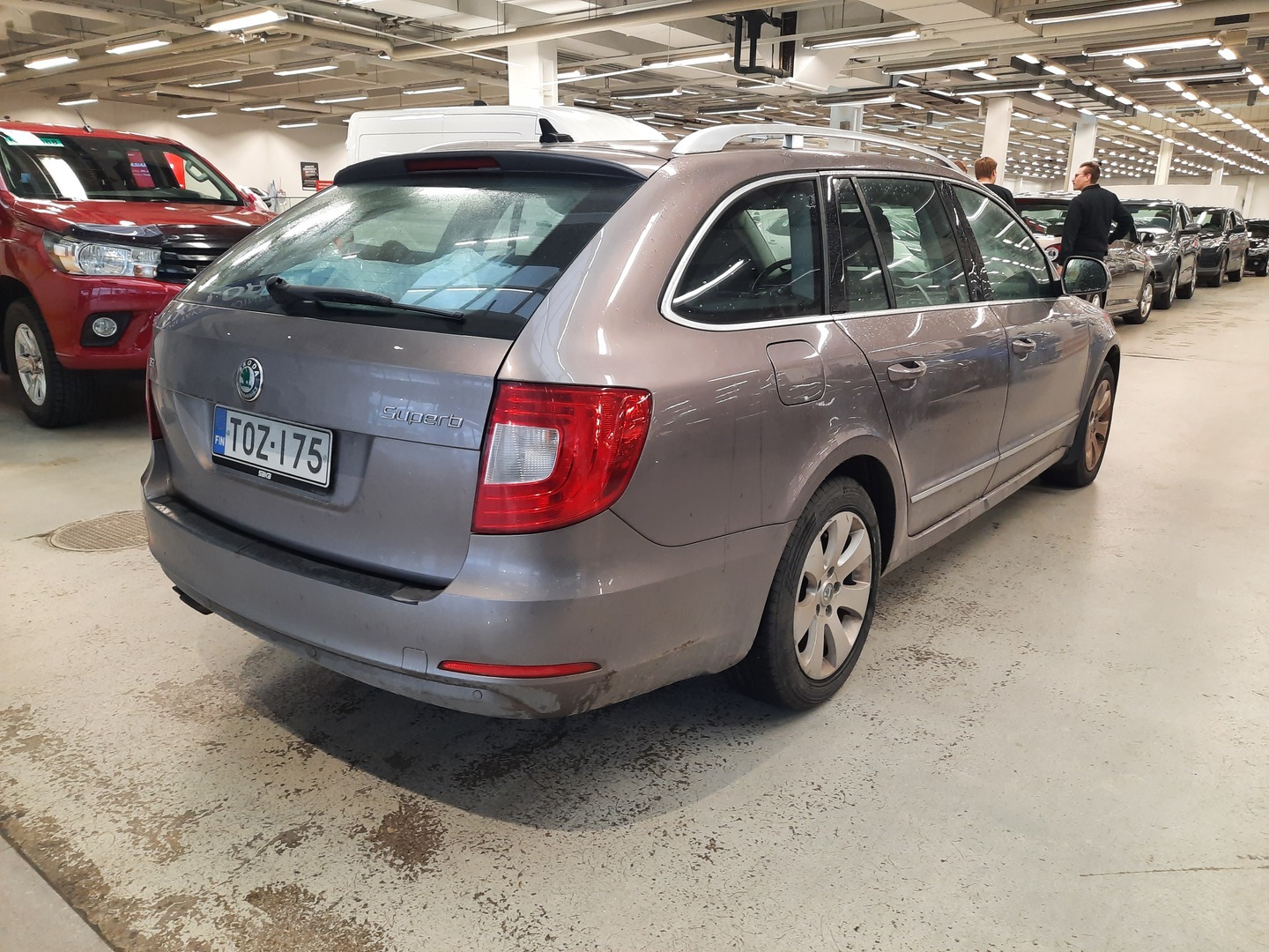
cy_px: 476
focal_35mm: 25
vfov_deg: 54.9
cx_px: 634
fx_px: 916
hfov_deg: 69.4
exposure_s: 1/50
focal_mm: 4.6
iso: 200
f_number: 2
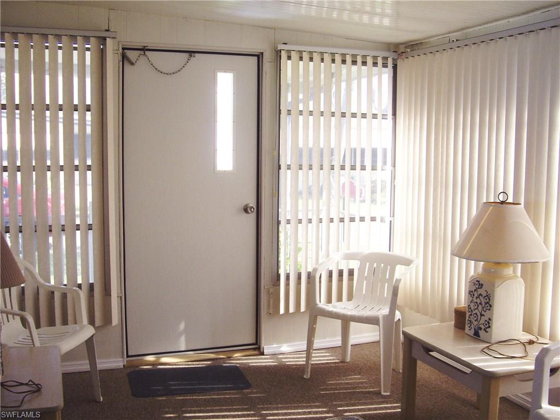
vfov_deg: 37.7
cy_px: 210
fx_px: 615
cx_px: 280
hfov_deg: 49.0
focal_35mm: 38
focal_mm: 7.9
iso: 100
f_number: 2.8
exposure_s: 1/60
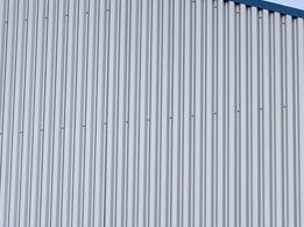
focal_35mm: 110
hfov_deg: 17.9
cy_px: 335
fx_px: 965
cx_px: 148
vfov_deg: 12.8
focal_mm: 3.99
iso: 20
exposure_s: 1/481
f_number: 1.8
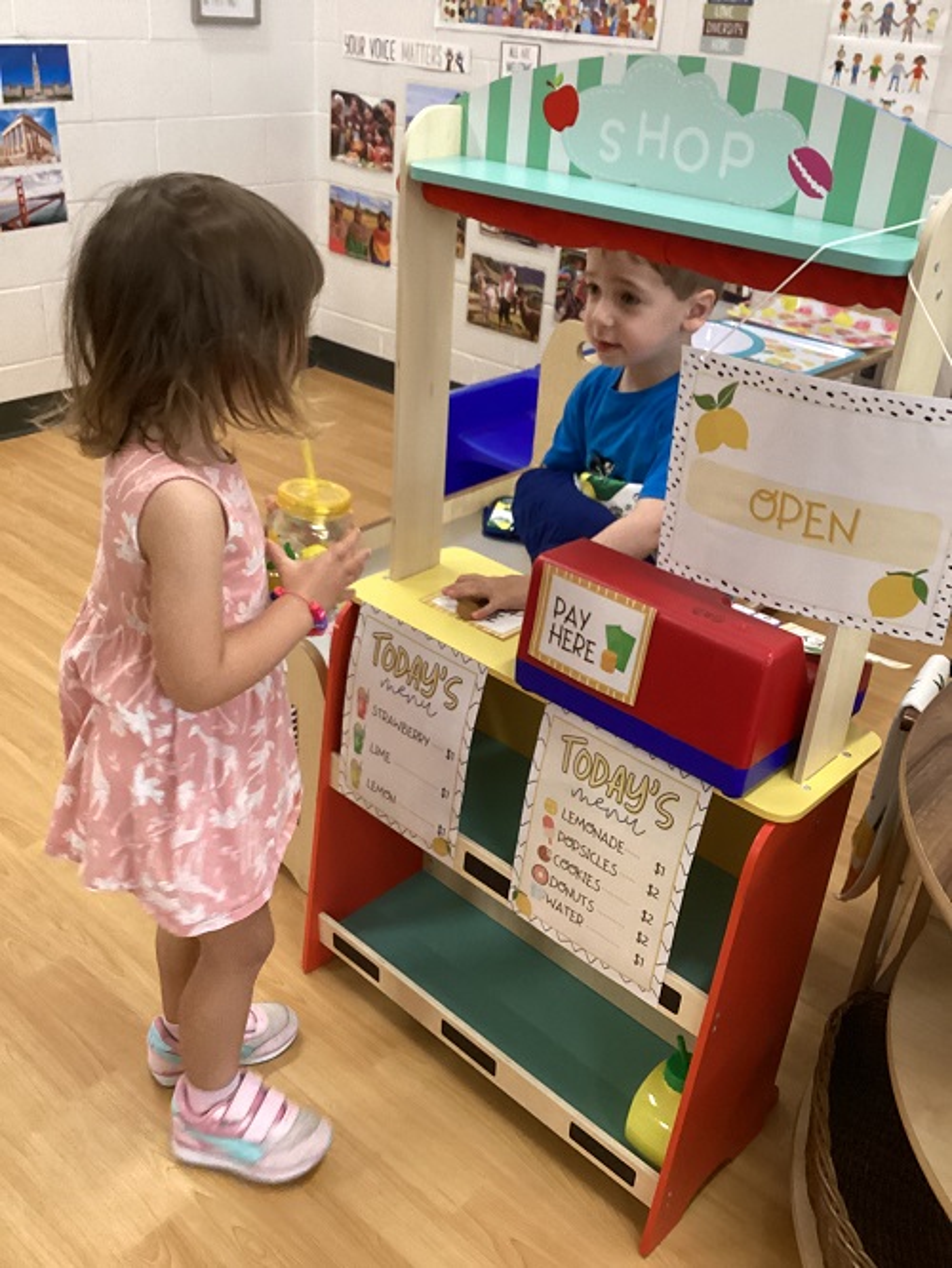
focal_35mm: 31
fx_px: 1136
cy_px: 634
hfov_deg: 45.5
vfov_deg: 58.3
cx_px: 476
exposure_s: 1/33
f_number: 2.4
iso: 400
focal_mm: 3.3
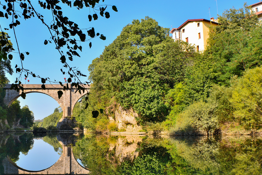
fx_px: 393
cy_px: 79
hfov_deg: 36.8
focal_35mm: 54
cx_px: 109
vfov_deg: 25.1
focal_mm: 26
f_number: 11
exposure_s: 1/125
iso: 180
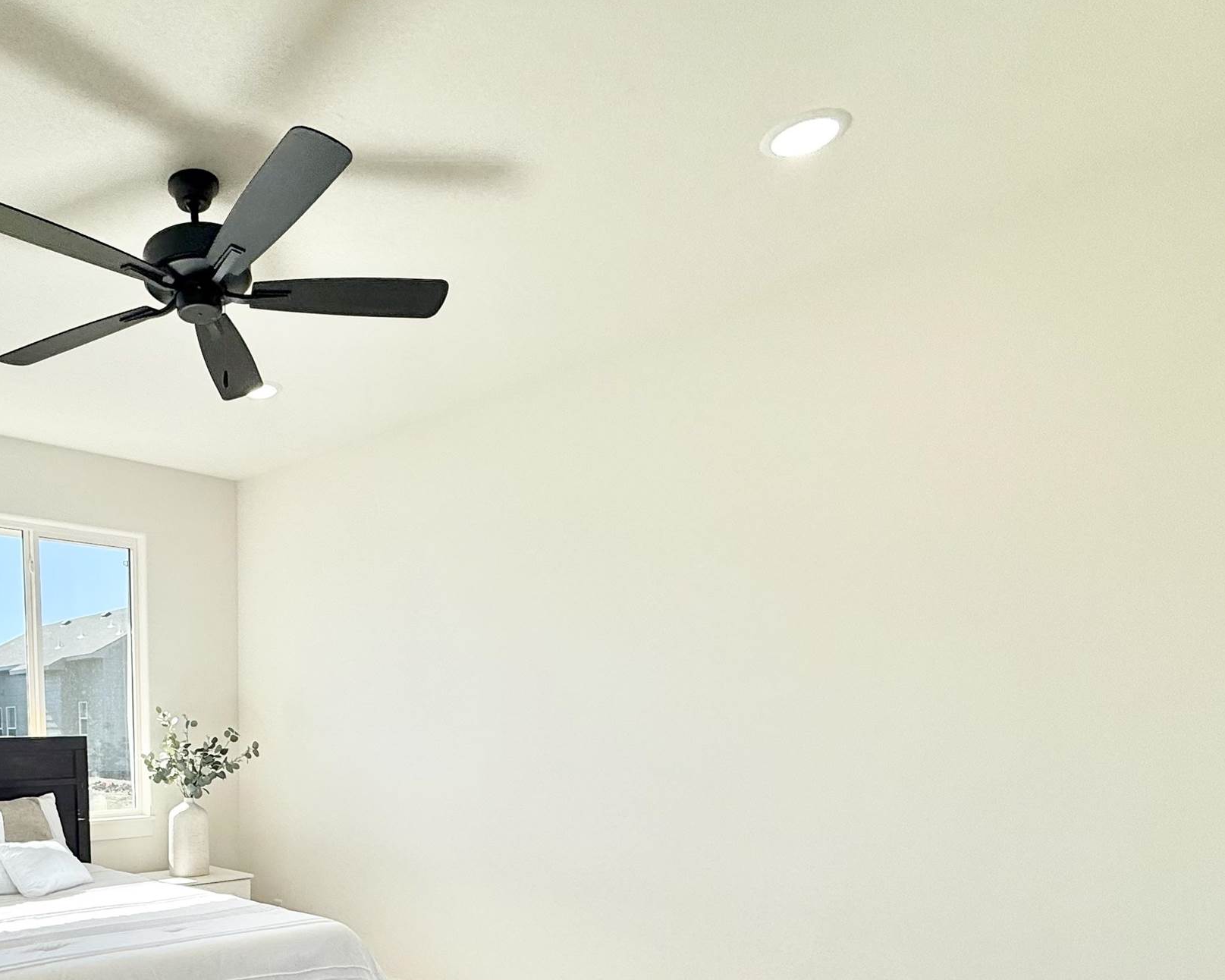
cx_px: 240
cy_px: 859
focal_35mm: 26
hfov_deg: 60.6
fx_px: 943
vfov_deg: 49.7
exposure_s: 1/602
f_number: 2.2
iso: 64
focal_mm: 2.22
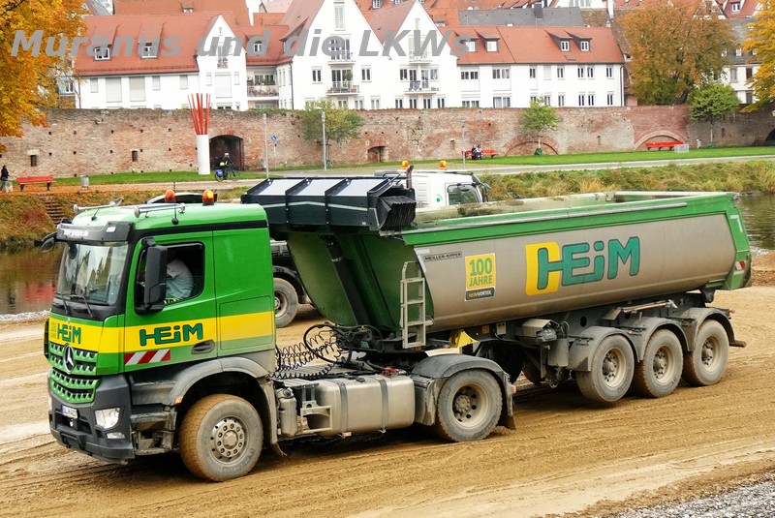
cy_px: 259
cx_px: 388
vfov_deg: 33.1
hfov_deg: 47.9
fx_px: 873
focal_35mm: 40
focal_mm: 27
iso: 2000
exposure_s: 1/3200
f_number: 4.5
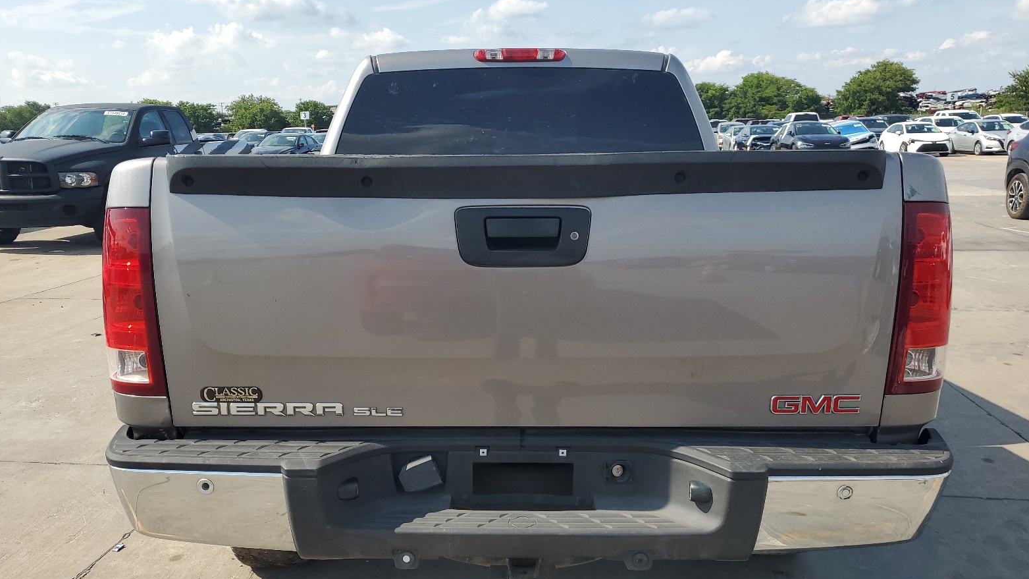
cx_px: 512
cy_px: 349
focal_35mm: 29
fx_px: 791
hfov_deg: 66.1
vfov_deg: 40.0
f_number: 1.5
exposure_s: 1/2500
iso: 50
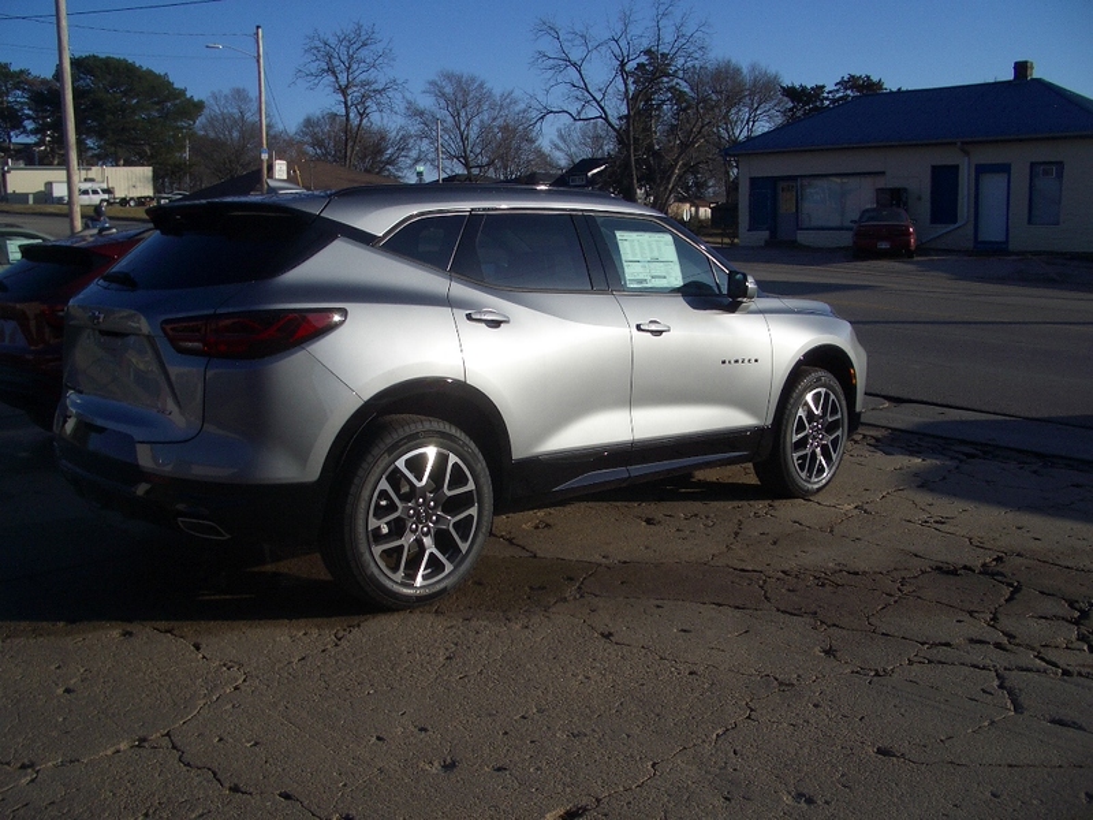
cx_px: 546
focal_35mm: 35
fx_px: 1105
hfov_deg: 52.6
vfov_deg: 40.7
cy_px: 410
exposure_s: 1/640
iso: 50
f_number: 4.3
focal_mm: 5.8
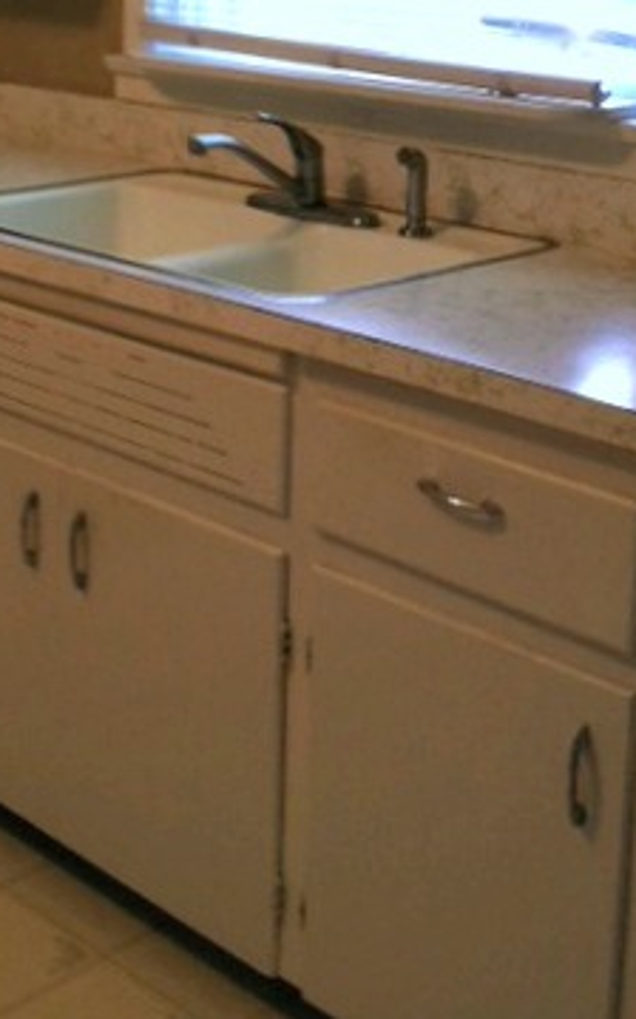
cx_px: 234
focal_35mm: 64
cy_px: 176
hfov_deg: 20.2
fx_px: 1777
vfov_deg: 31.0
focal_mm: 3.85
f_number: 2.8
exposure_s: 1/24
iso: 80
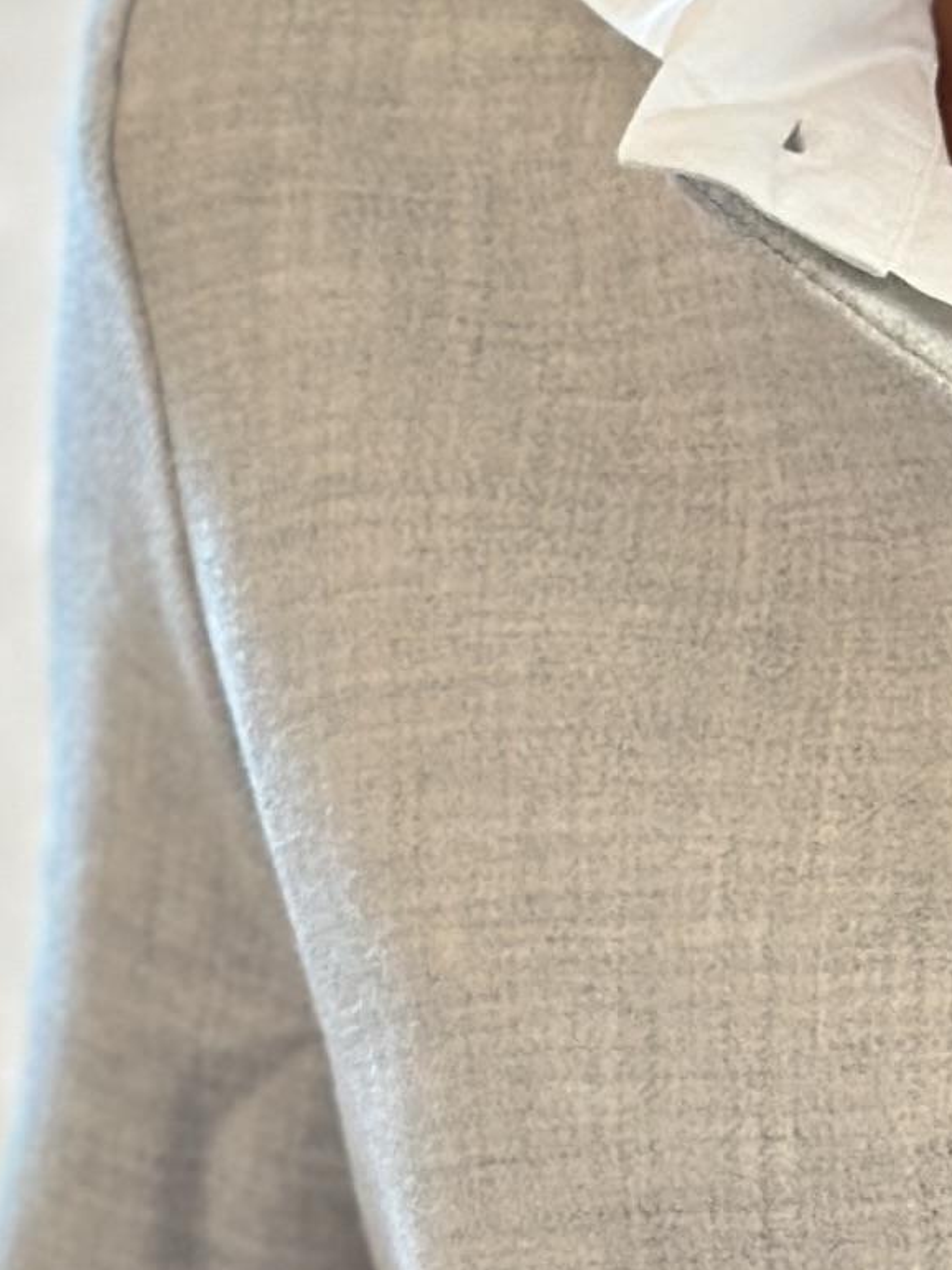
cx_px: 1540
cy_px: 1580
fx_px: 9206
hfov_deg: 5.8
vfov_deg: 7.8
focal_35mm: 251
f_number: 1.78
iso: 100
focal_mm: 6.86
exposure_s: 1/100
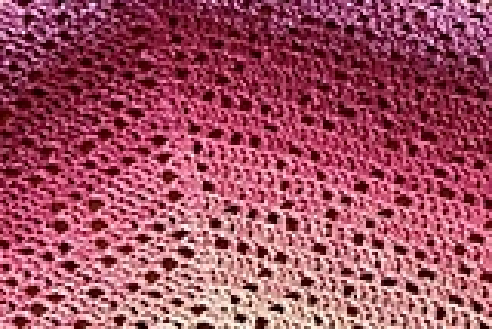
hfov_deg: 10.1
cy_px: 131
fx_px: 2790
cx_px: 255
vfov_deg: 6.7
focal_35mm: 204
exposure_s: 1/105
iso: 3200
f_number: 4
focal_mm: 34.2
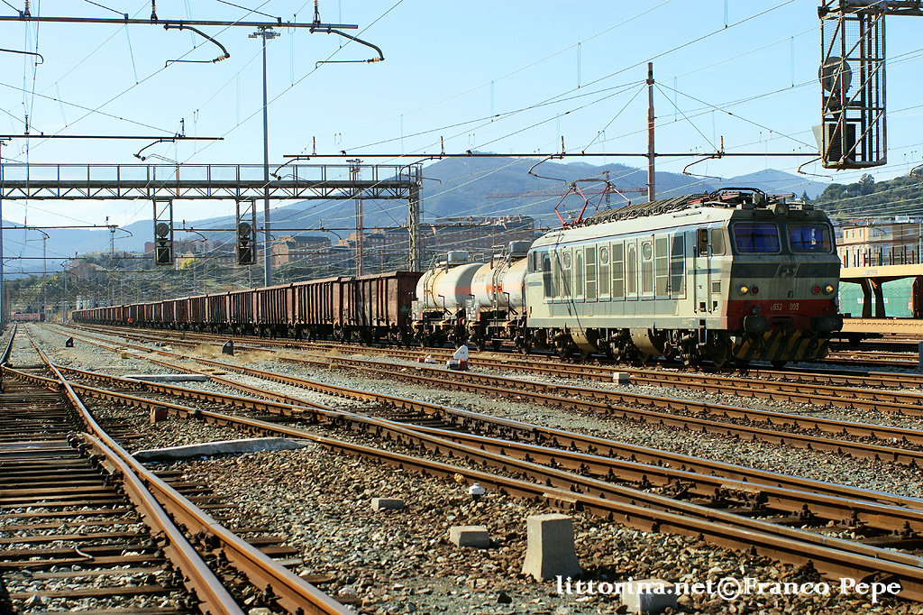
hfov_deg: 29.9
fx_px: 1730
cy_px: 308
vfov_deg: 20.1
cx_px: 462
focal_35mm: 68
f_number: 6.3
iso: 200
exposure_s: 1/500
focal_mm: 45
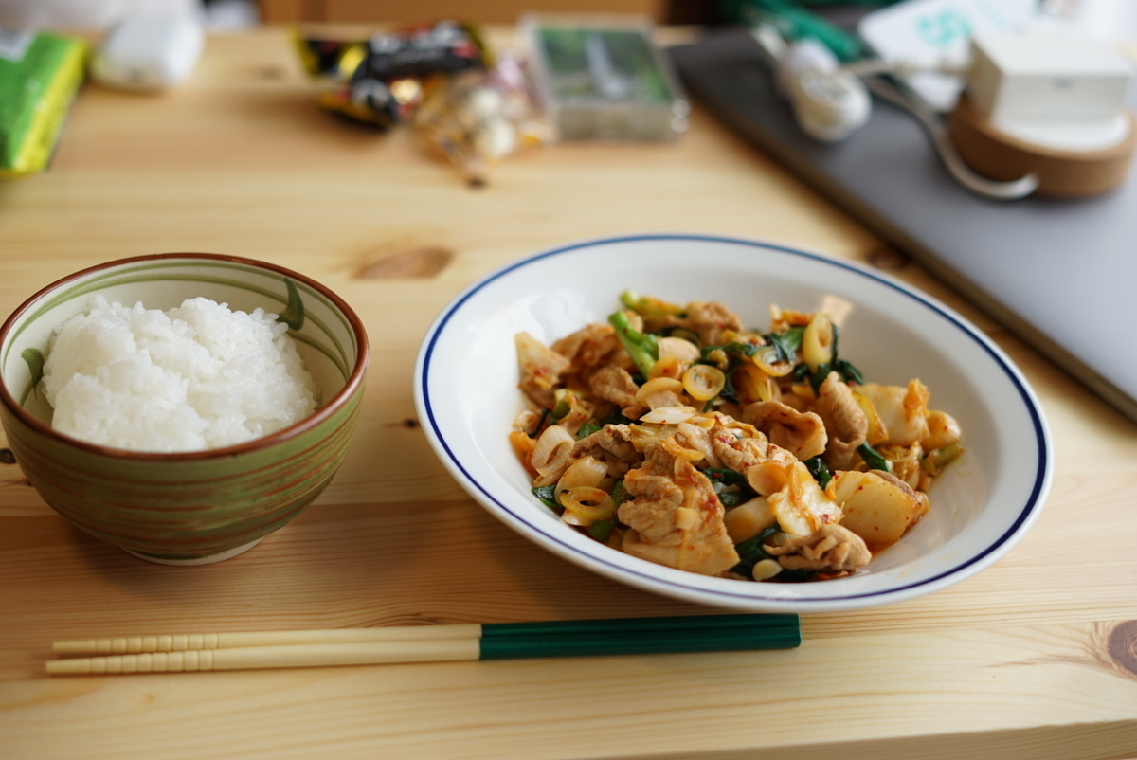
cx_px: 568
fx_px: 1580
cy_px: 380
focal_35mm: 50
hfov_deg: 39.6
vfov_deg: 27.0
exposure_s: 1/80
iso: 100
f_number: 2.8
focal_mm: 50
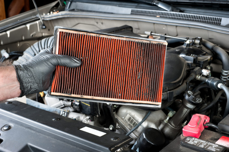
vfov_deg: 22.6
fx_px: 381
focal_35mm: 60
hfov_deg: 33.4
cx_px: 114
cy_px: 76
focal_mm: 60
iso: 200
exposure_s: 1/60
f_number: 14
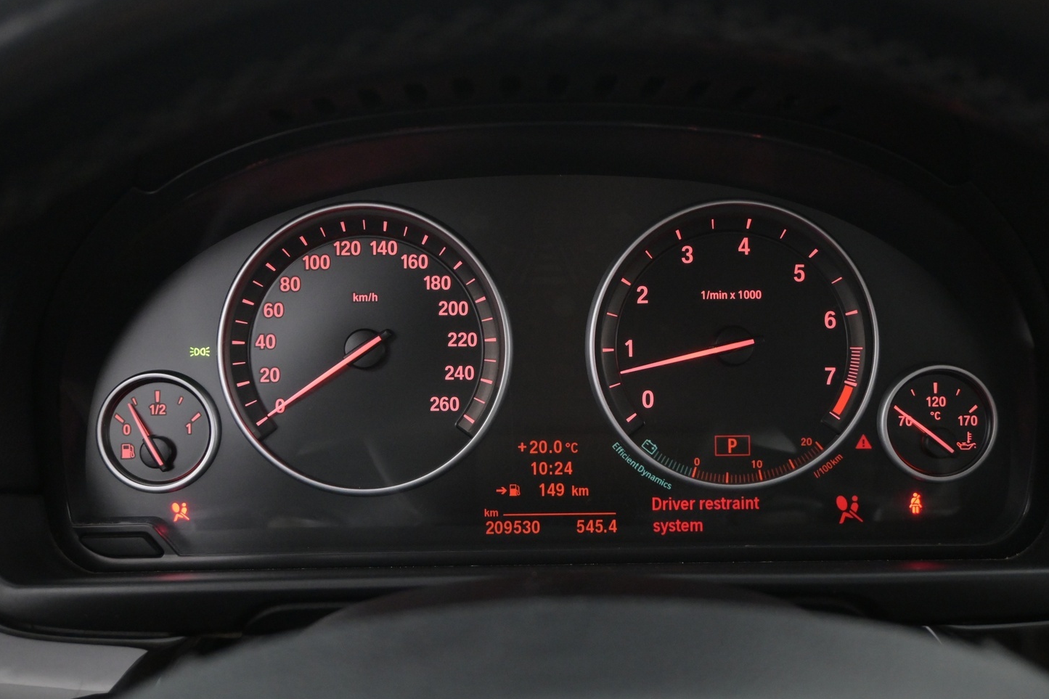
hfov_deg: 50.9
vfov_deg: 35.2
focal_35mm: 38
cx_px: 540
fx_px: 1102
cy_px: 343
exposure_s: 1/40
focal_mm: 22.5
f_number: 4
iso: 2500
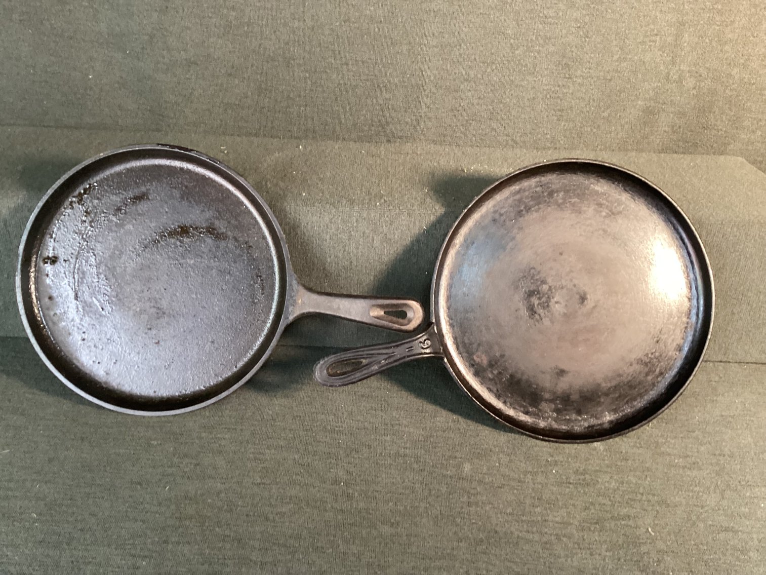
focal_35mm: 31
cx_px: 383
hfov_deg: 58.3
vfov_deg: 45.4
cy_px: 288
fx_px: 686
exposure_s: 1/30
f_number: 2.4
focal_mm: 3.3
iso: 320
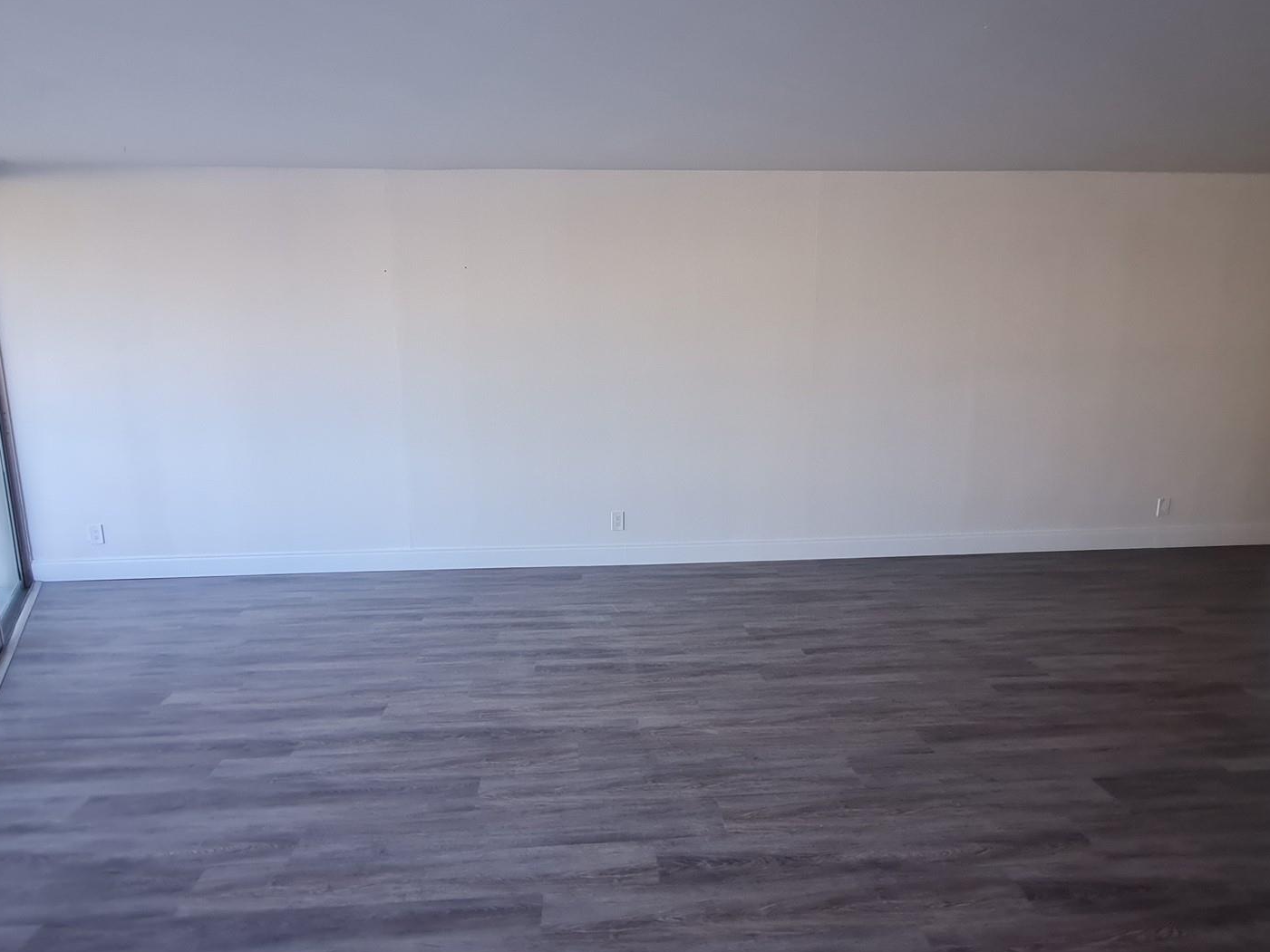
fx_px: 697
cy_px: 472
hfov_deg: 84.7
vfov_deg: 68.7
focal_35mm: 19
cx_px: 627
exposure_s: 1/60
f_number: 2.2
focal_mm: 1.74
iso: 64
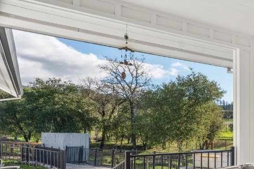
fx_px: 282
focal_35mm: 40
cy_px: 131
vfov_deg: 32.6
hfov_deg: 35.6
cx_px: 319
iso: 200
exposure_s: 1/640
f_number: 8
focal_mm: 15
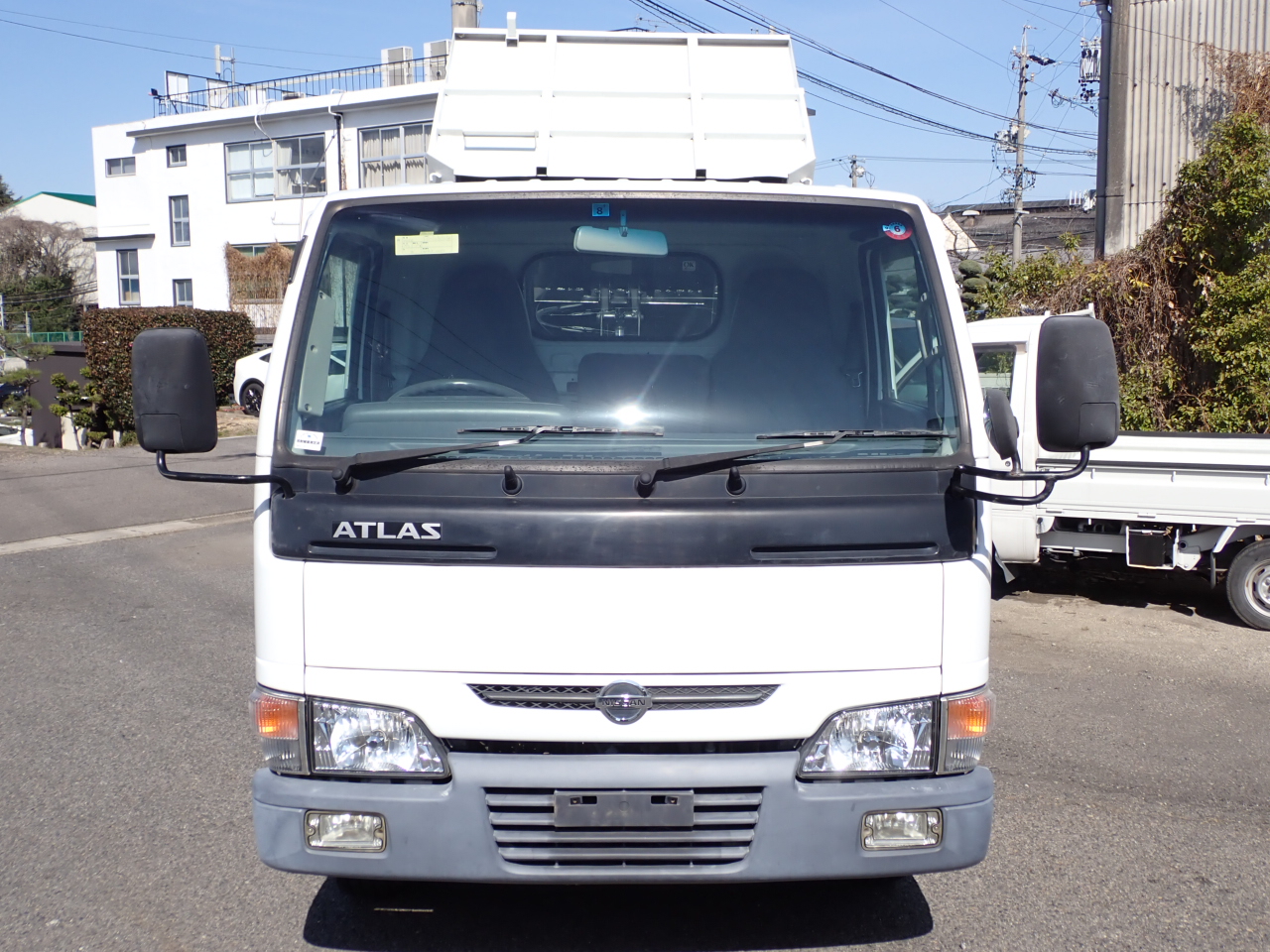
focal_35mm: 38
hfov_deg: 49.0
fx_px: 1394
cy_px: 476
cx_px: 635
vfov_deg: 37.7
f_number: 3.5
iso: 100
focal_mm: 6.83
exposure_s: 1/800
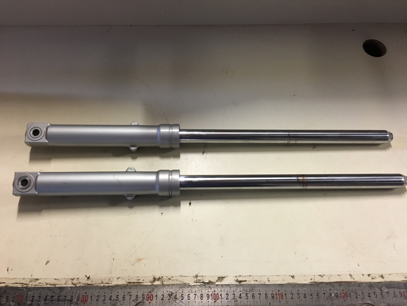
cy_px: 153
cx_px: 204
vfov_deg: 48.2
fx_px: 341
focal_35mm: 29
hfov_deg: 61.7
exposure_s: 1/33
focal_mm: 4.15
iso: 200
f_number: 2.2
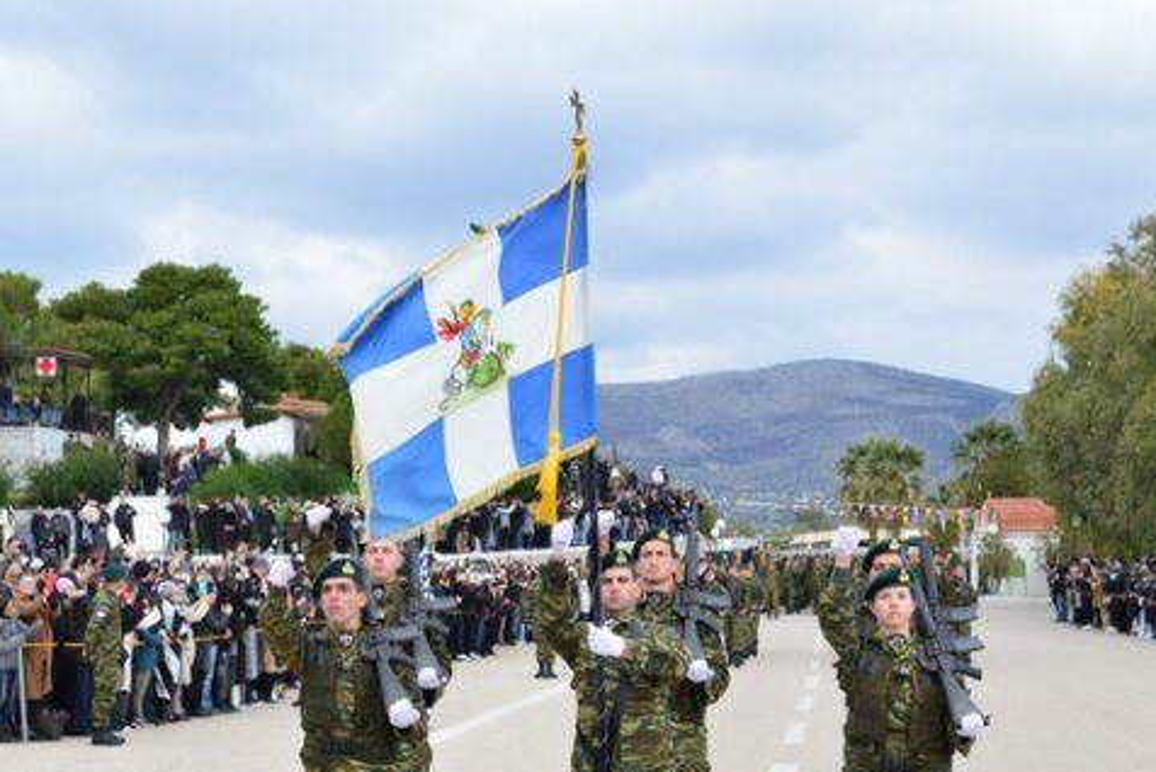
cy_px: 562
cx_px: 403
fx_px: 2635
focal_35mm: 82
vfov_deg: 16.6
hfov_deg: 24.6
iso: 250
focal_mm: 52
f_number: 5.6
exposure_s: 1/250
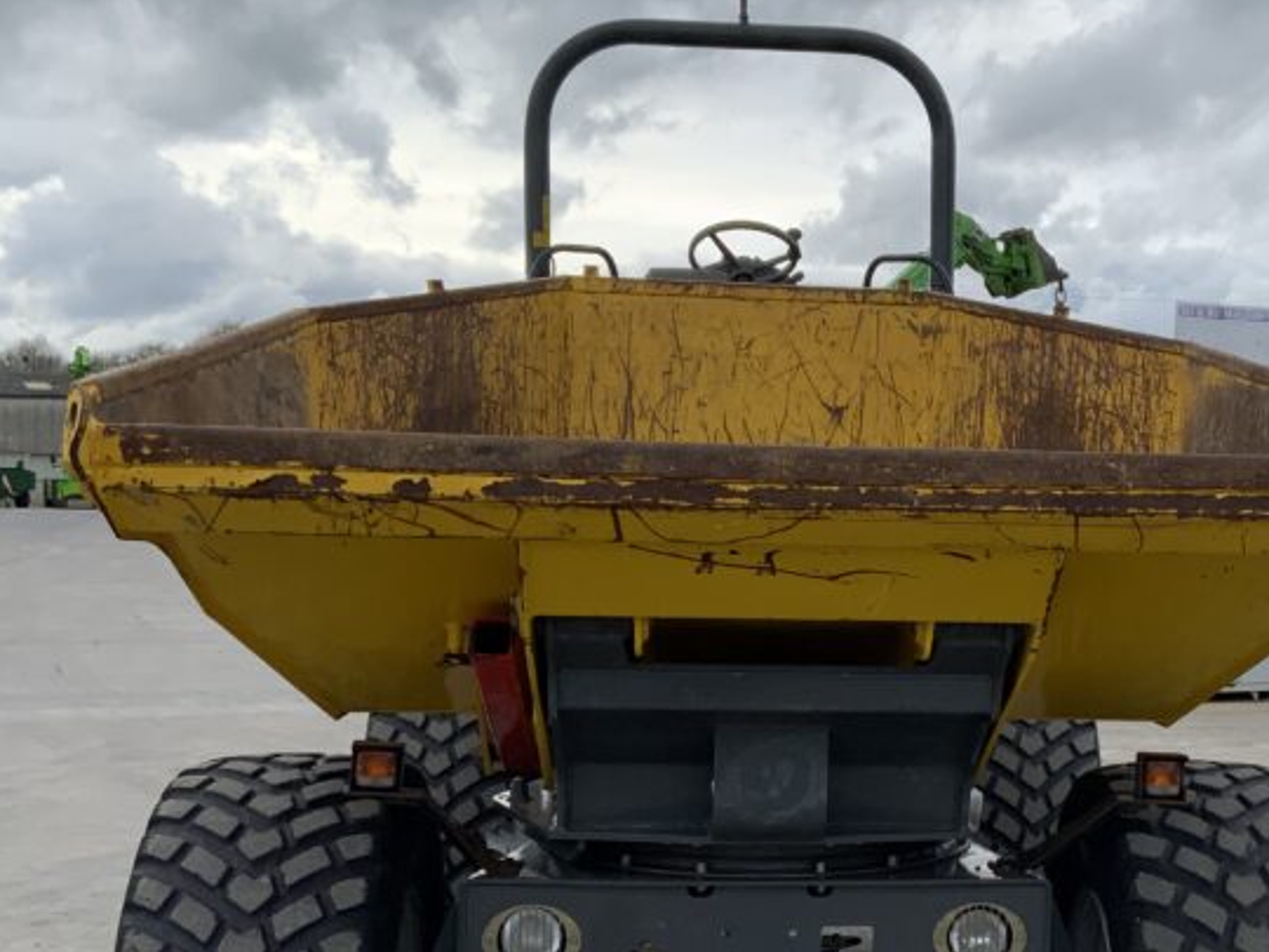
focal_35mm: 55
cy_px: 616
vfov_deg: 26.4
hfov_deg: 34.3
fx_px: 2016
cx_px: 933
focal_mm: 3
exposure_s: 1/620
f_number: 1.8
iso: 16
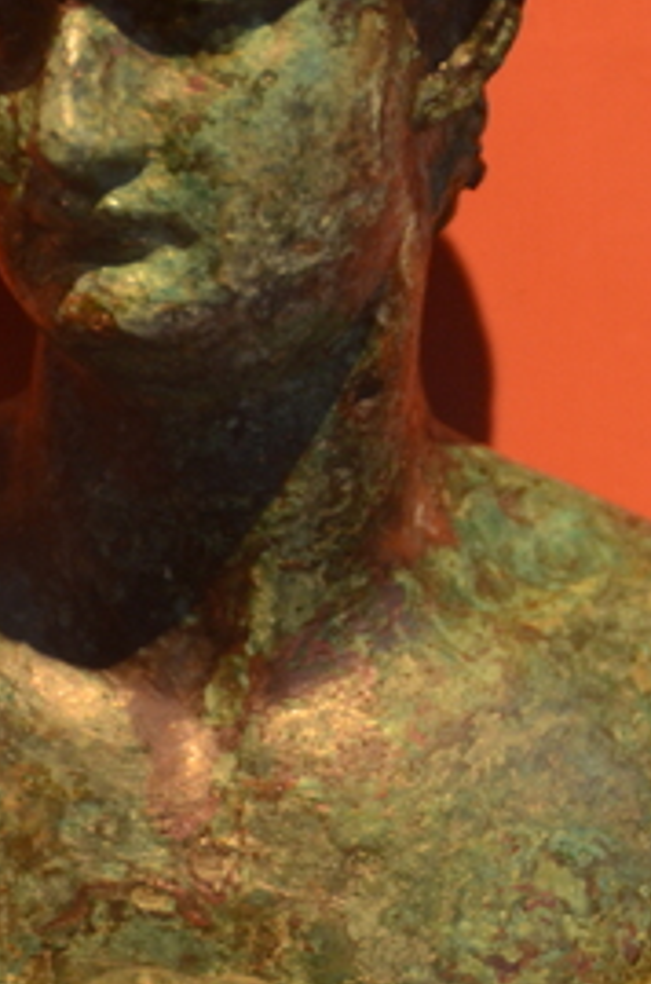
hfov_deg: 2.5
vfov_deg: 3.7
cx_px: 168
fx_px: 15159
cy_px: 399
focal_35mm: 556
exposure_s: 1/10
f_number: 5.6
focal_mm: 150
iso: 1000
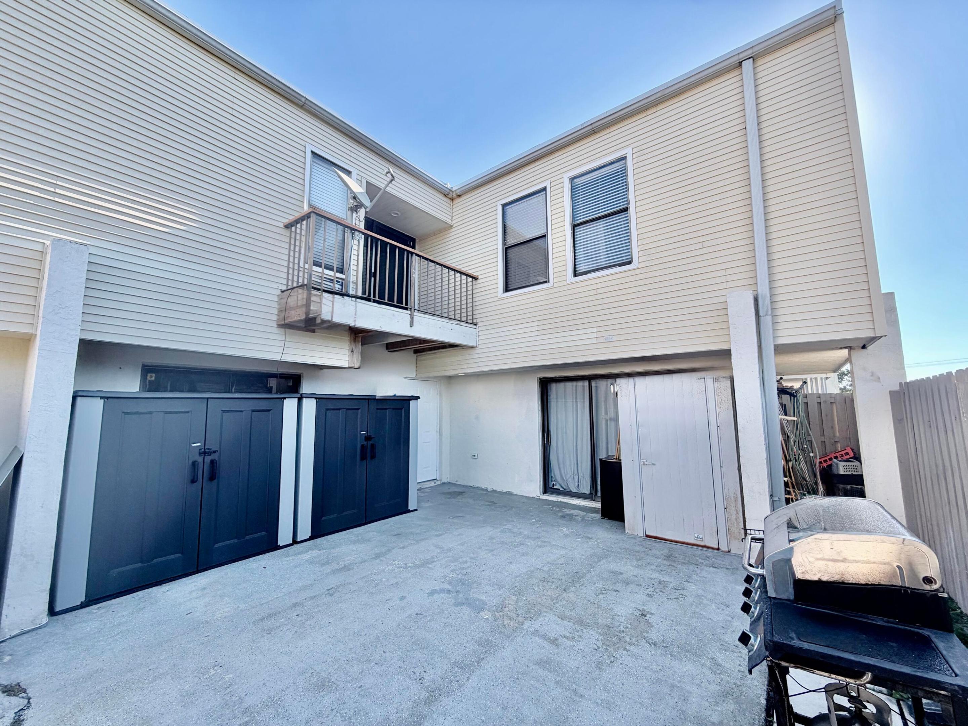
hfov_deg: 102.1
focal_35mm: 14
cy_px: 363
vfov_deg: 85.7
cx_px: 484
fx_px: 391
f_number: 2.2
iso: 64
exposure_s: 1/502
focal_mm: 2.22
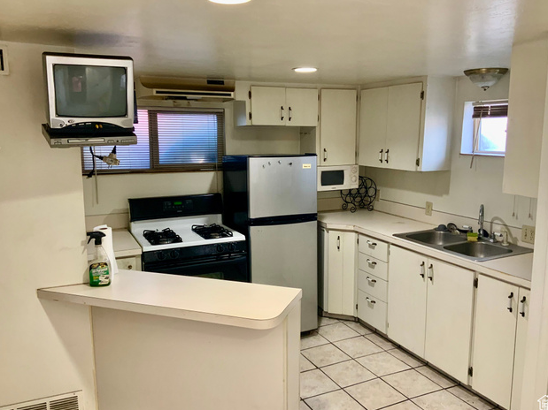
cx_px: 274
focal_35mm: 30
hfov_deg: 60.0
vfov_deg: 46.8
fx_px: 475
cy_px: 202
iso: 125
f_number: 1.8
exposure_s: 1/60
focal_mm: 3
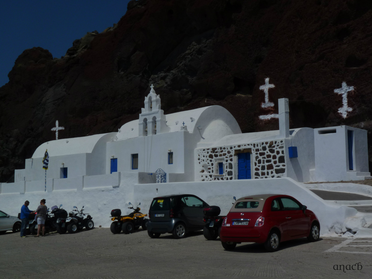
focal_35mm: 52
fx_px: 559
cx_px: 186
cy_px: 140
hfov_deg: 36.8
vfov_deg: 28.0
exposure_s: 1/1300
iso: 80
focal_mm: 9.2
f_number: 8
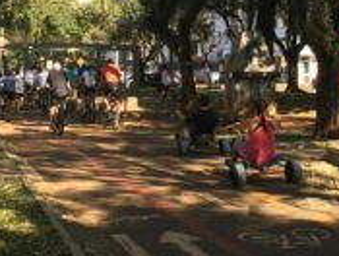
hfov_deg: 22.7
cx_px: 176
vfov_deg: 17.1
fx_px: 844
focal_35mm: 86
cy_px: 60
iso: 32
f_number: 2.2
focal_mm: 4.15
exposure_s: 1/366
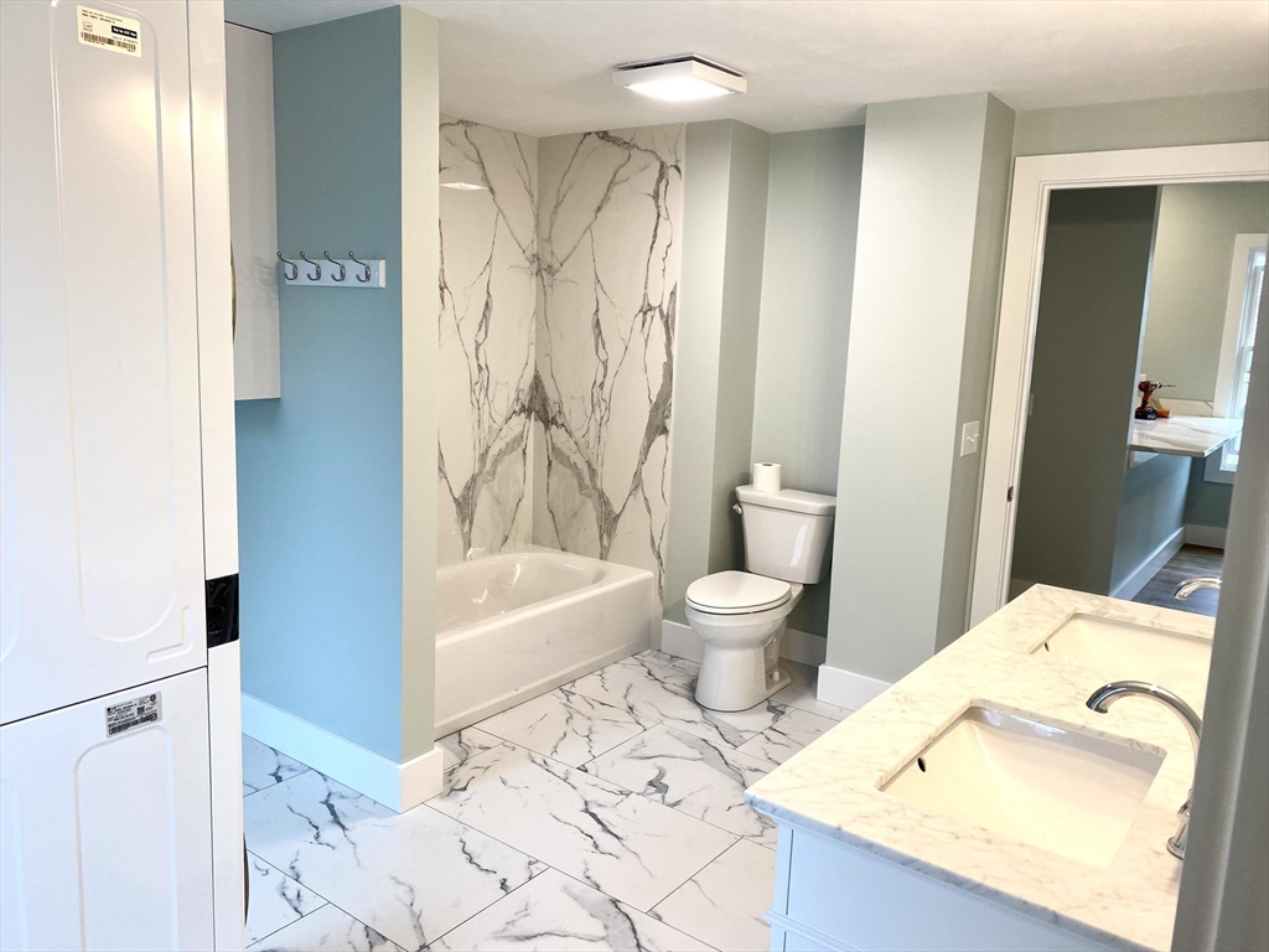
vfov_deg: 53.1
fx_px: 953
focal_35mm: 26
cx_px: 634
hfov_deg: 67.3
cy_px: 476
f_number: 1.8
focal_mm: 4.25
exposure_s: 1/120
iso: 100
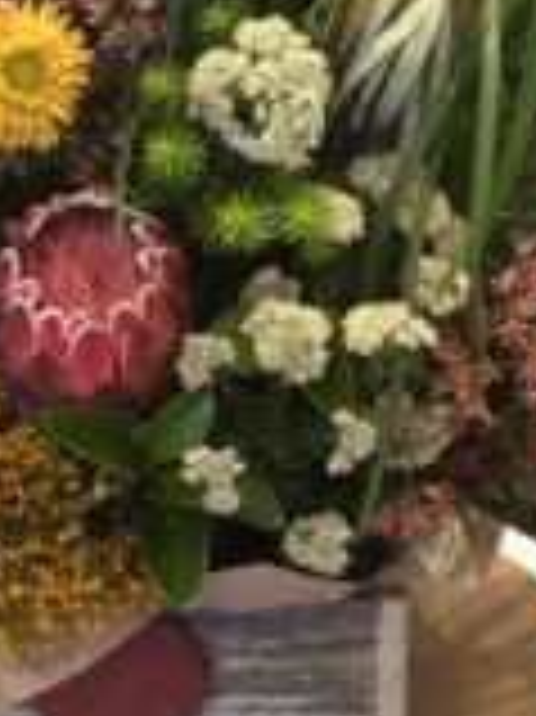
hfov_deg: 12.2
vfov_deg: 16.0
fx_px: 2501
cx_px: 122
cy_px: -5
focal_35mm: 121
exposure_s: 1/50
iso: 100
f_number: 1.78
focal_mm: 6.86
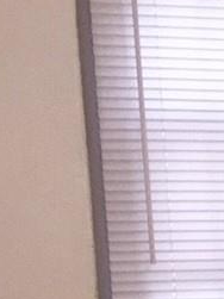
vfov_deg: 10.3
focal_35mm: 185
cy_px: 457
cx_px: 711
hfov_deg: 7.0
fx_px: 1598
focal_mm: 4.15
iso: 80
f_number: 2.2
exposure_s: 1/30
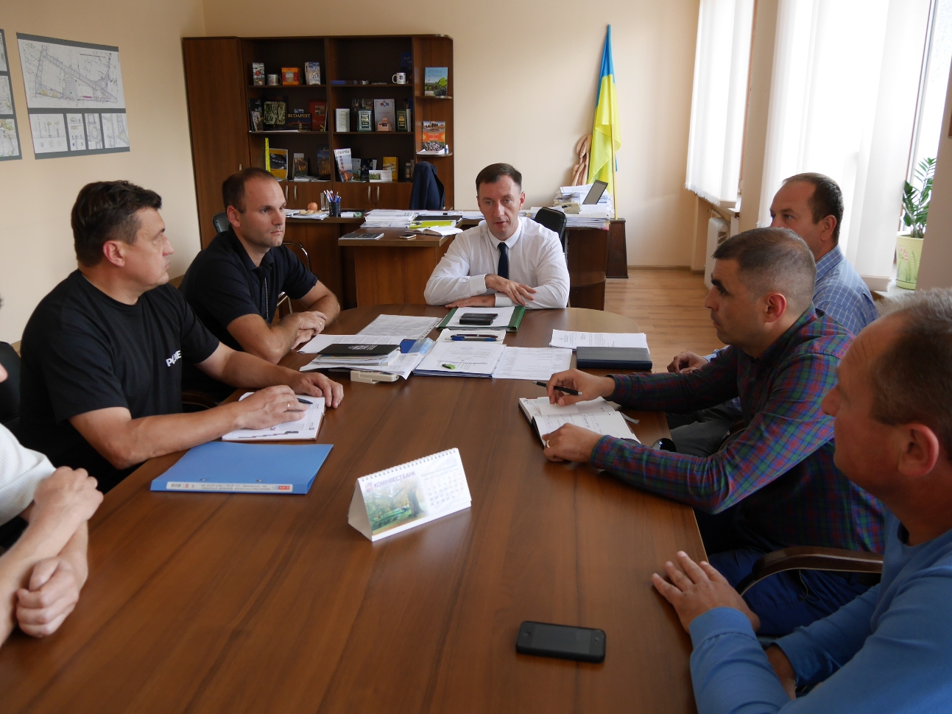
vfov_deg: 49.8
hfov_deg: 63.4
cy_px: 357
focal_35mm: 28
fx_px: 770
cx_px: 476
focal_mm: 14
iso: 500
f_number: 3.5
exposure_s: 1/60
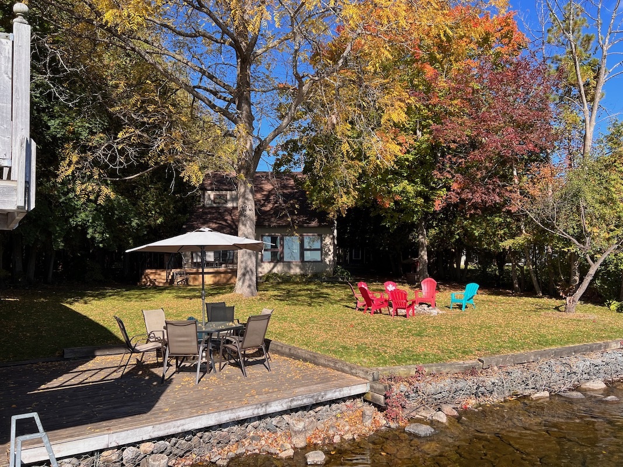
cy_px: 234
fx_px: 468
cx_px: 312
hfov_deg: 67.3
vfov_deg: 53.1
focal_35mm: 26
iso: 50
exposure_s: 1/1669
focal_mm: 5.7
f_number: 1.5
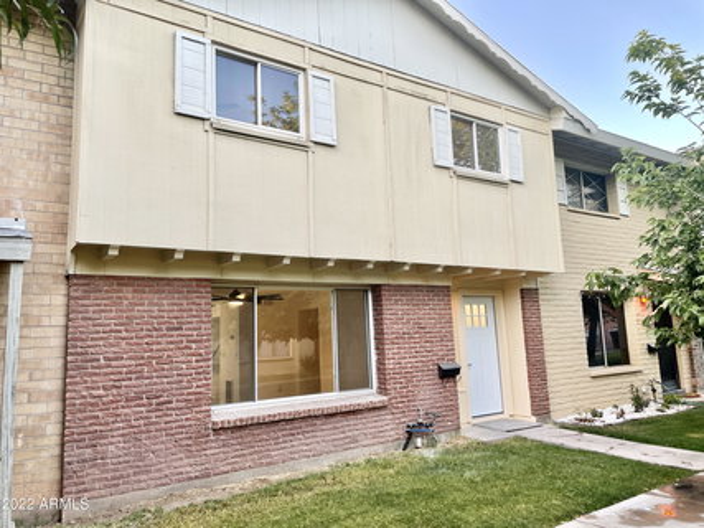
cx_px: 352
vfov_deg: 53.0
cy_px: 264
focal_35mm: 26
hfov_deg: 67.3
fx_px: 529
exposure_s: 1/121
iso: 50
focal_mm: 4.2
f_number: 1.6
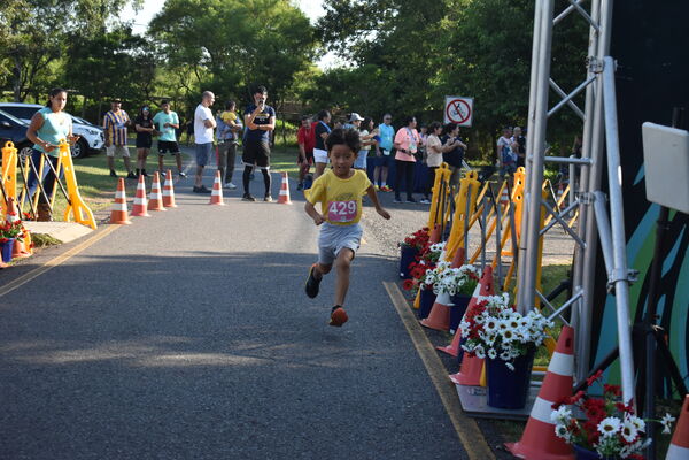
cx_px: 344
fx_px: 1320
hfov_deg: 29.2
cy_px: 230
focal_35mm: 69
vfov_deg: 19.7
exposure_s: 1/1000
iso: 640
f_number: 5.3
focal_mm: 46
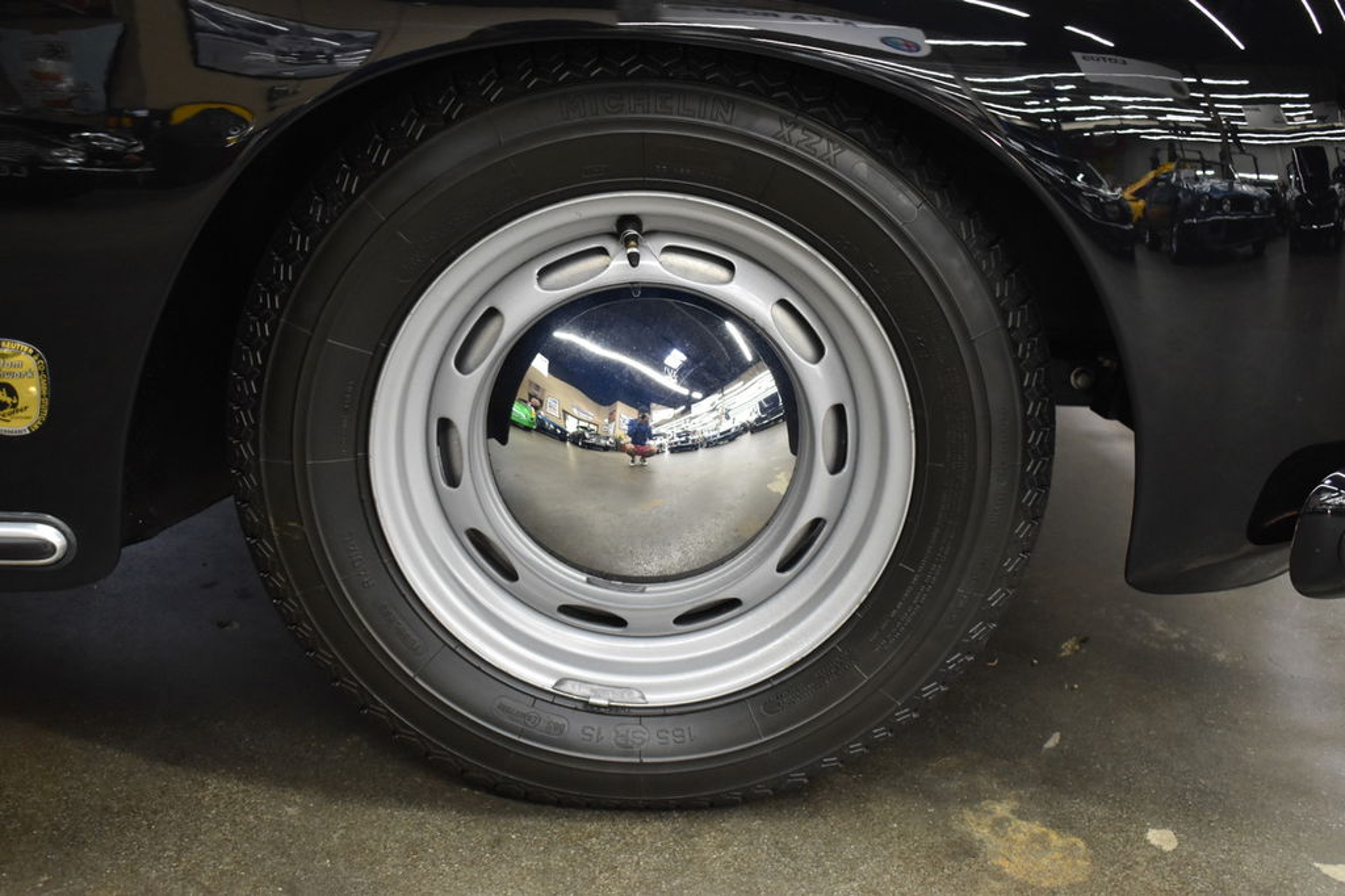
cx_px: 672
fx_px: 1793
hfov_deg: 41.1
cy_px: 448
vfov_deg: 28.1
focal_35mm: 48
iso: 1400
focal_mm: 32
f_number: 4.5
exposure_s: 1/50
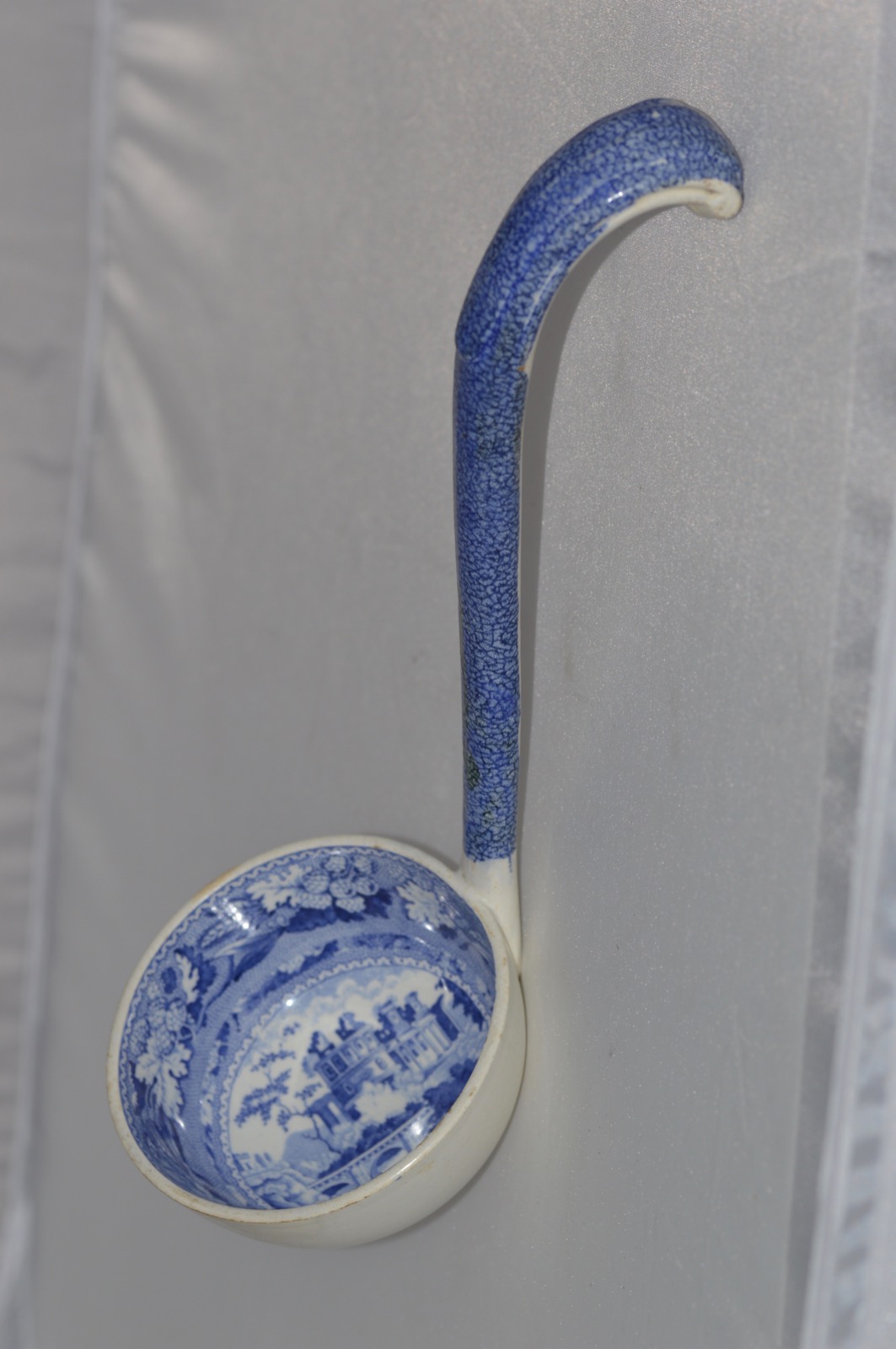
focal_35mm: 158
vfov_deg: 13.1
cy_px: 674
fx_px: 5894
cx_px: 448
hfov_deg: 8.7
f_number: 8
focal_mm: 105
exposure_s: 1/125
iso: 100
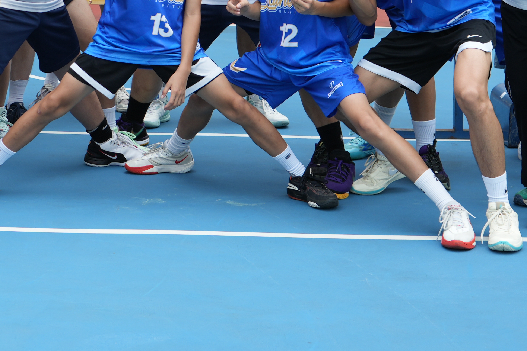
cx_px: 122
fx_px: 1537
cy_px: -70
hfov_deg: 19.3
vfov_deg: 12.7
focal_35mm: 105
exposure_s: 1/100
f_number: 4
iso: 160
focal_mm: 37
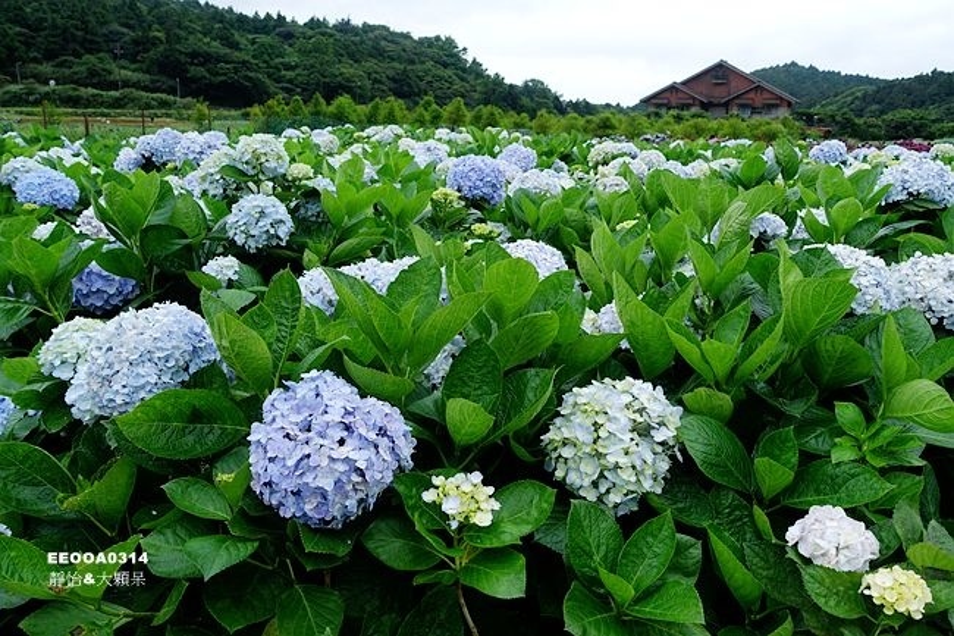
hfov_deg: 63.7
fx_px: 768
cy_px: 318
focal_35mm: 29
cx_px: 477
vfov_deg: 44.9
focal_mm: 10.51
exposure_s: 1/200
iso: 125
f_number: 4
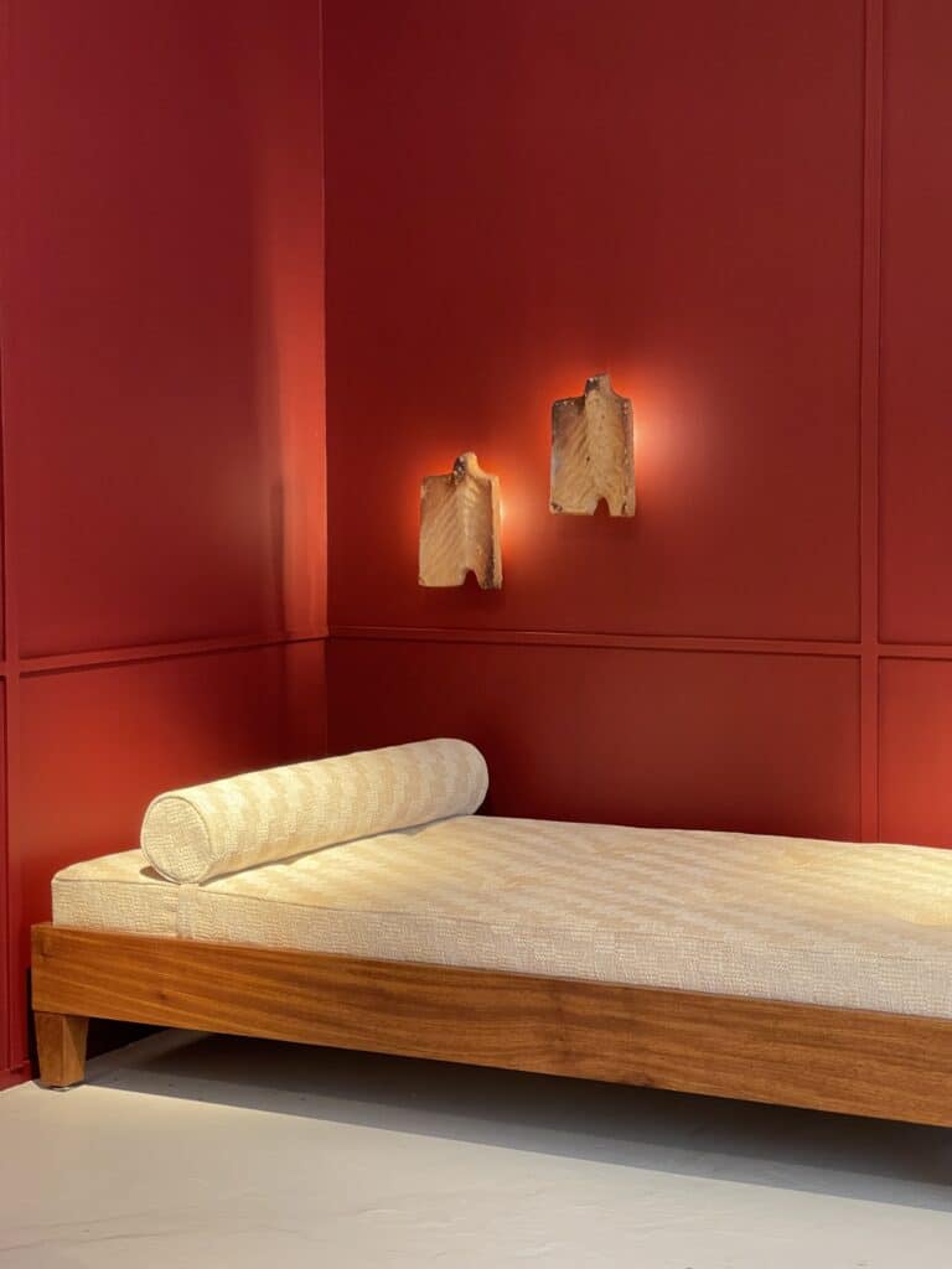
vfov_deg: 30.3
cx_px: 476
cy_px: 634
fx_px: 2347
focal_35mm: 64
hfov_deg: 22.9
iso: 400
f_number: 2.2
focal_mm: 7.5
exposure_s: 1/50
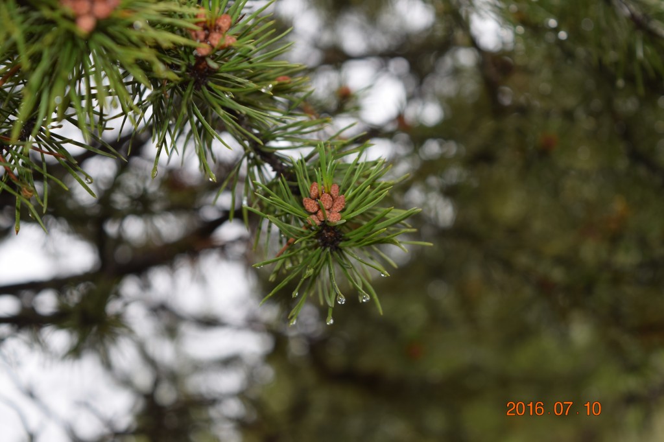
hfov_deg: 24.6
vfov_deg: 16.5
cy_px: 221
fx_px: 1521
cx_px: 332
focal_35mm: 82
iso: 100
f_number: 6.3
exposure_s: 1/160
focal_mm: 55
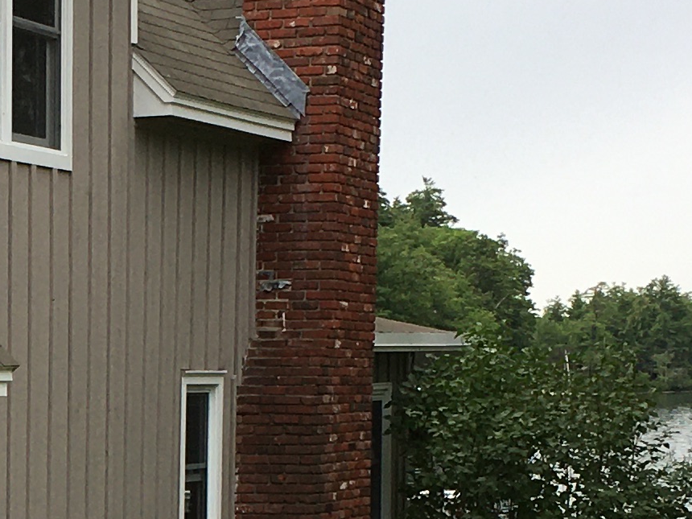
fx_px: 2719
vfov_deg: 10.6
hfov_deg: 14.1
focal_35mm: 136
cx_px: -150
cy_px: 686
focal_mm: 4.15
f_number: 2.2
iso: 25
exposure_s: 1/432
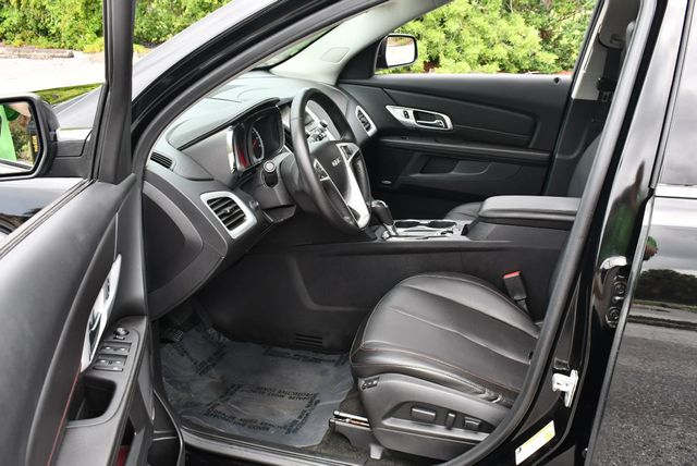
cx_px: 348
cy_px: 233
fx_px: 698
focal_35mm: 36
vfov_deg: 36.9
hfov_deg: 53.1
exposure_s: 1/250
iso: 360
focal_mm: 18
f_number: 5.6
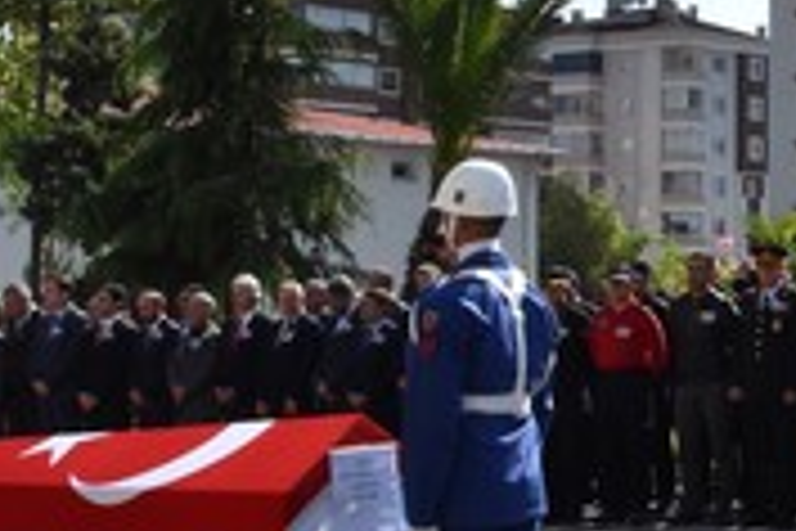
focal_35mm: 102
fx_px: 2255
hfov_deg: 18.2
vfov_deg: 13.4
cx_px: 1124
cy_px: 385
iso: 800
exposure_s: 1/800
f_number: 14
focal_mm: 18
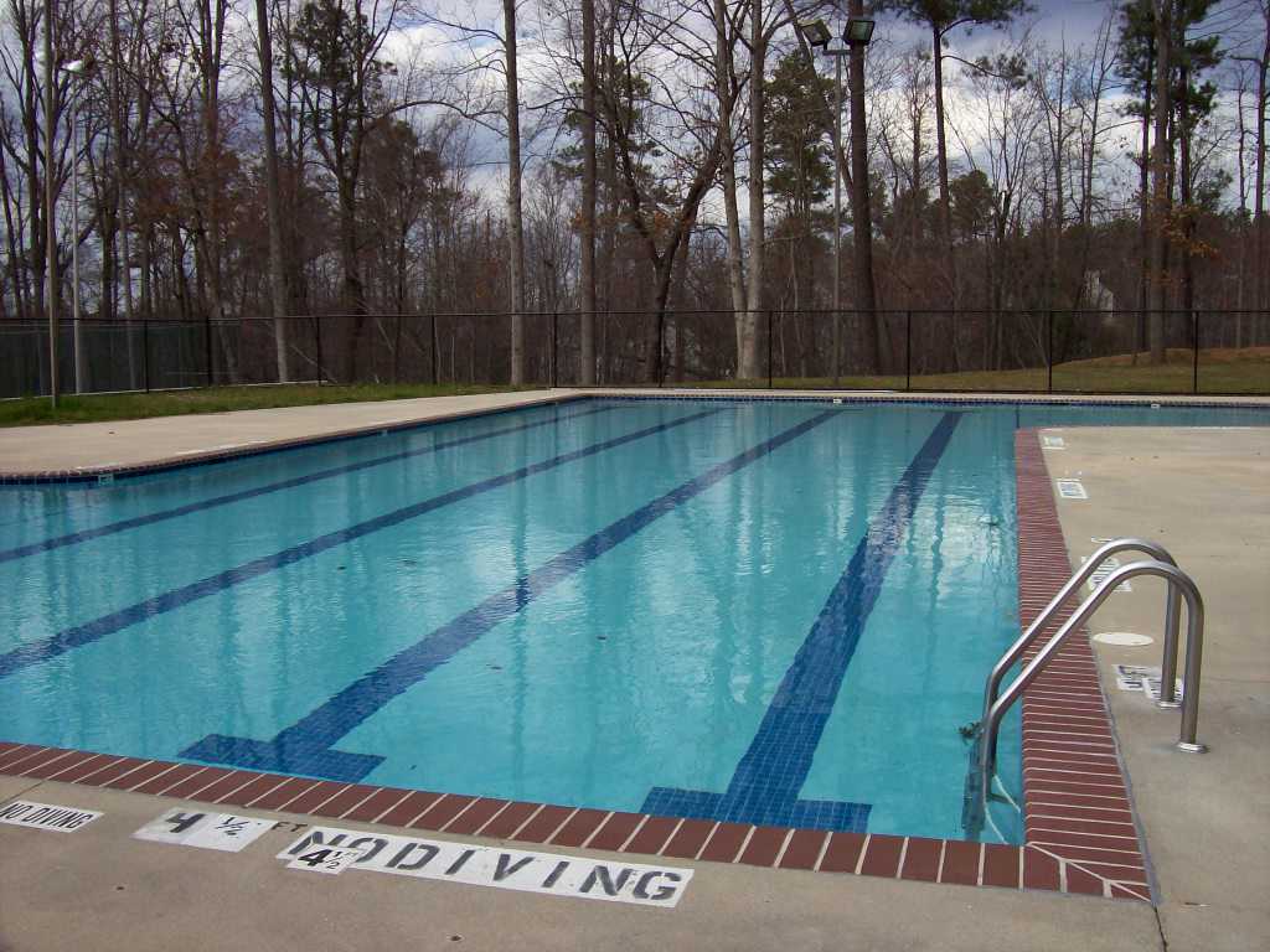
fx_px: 1321
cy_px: 476
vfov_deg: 39.7
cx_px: 635
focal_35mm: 36
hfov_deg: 51.4
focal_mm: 6
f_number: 4.8
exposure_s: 1/554
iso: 80
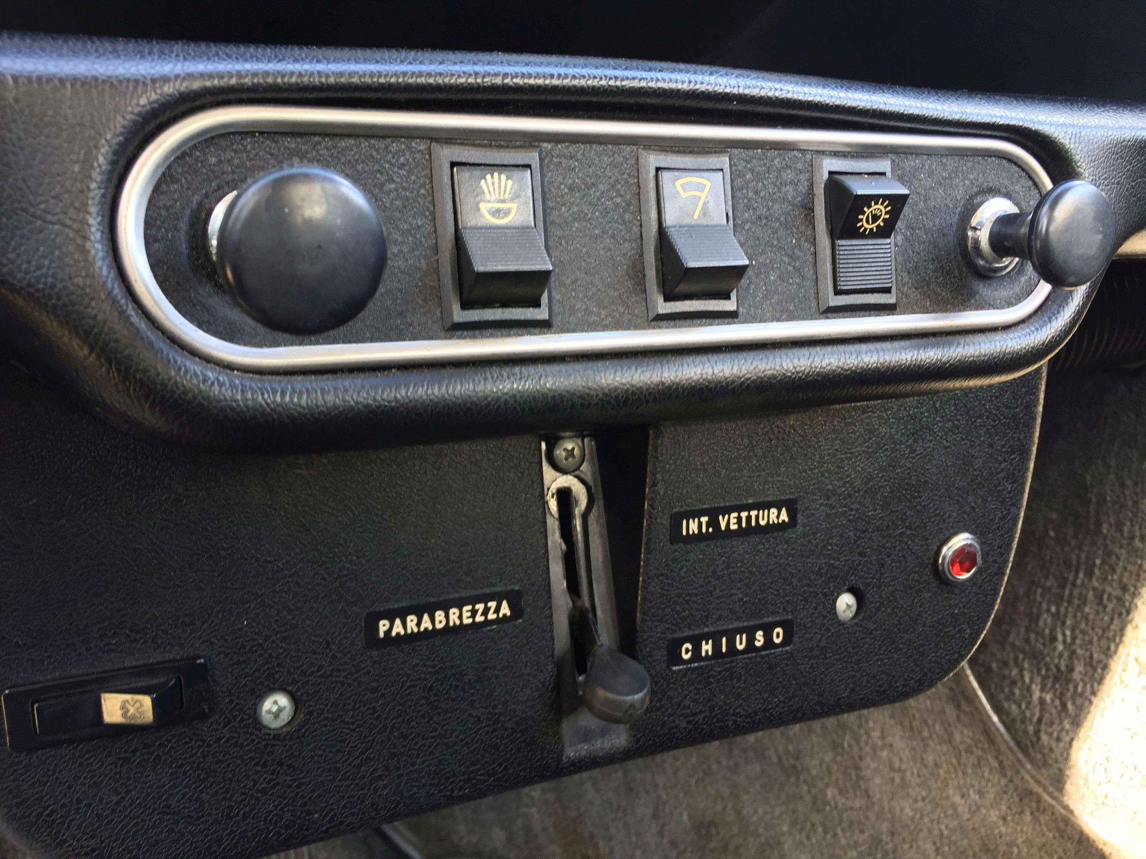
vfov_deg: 48.2
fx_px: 960
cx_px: 573
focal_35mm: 29
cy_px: 430
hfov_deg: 61.7
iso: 50
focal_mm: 4.15
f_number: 2.2
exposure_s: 1/33
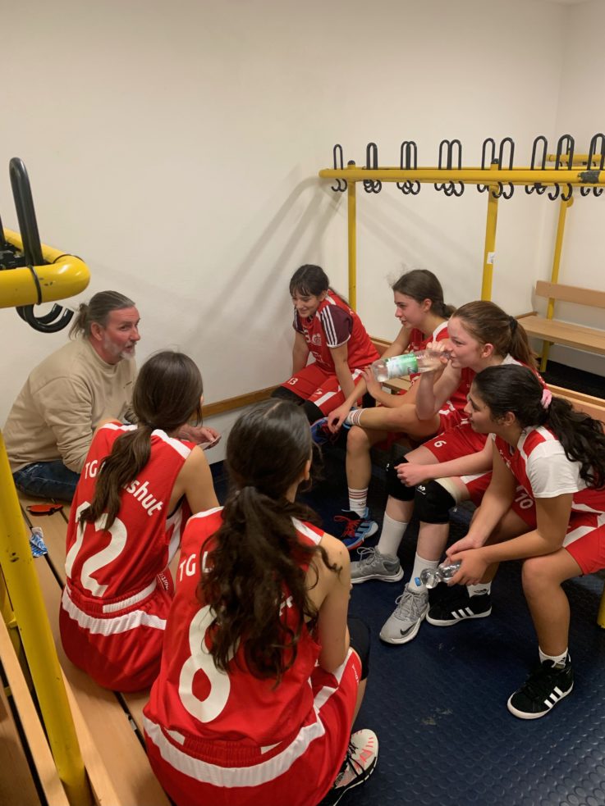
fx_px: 606
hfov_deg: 53.1
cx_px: 302
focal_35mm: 26
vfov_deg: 67.3
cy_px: 403
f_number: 1.8
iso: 160
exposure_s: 1/50
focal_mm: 4.25
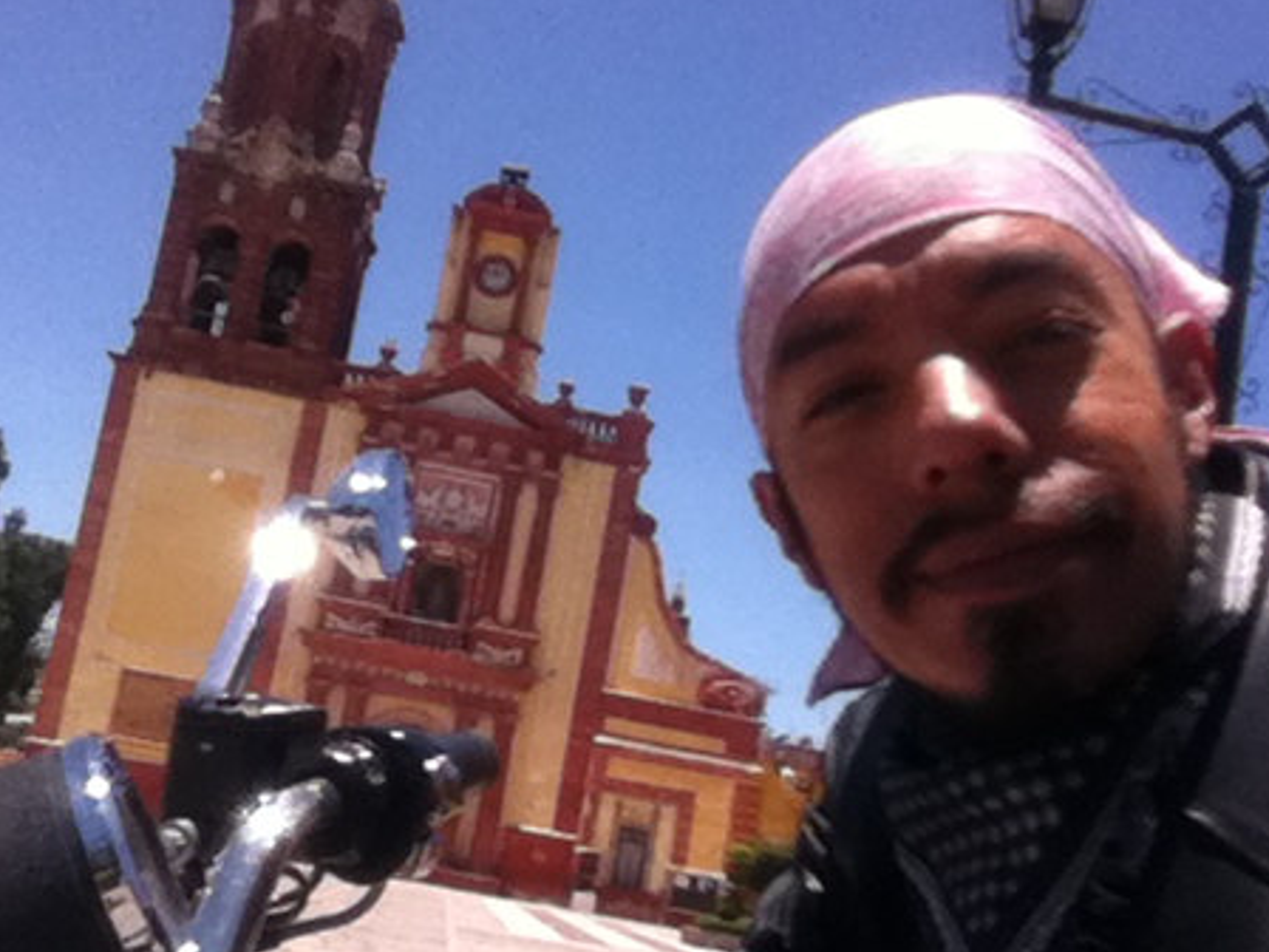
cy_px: 601
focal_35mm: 50
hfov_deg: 38.1
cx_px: 541
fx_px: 1833
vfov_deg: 29.0
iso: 160
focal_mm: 3.85
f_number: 2.4
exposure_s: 1/3909
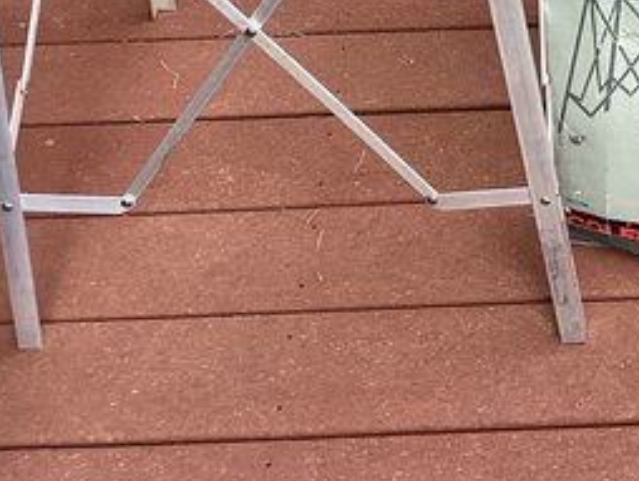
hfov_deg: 23.9
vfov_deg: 18.2
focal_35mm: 78
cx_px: 634
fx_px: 1441
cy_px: -50
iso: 64
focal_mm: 3.3
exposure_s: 1/60
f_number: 2.4
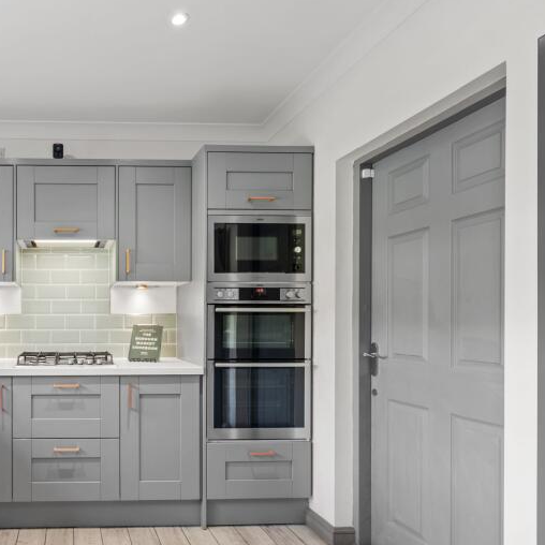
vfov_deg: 64.4
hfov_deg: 58.0
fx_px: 427
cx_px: 79
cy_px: 328
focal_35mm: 24
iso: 400
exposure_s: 1/1.25
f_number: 8
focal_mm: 14
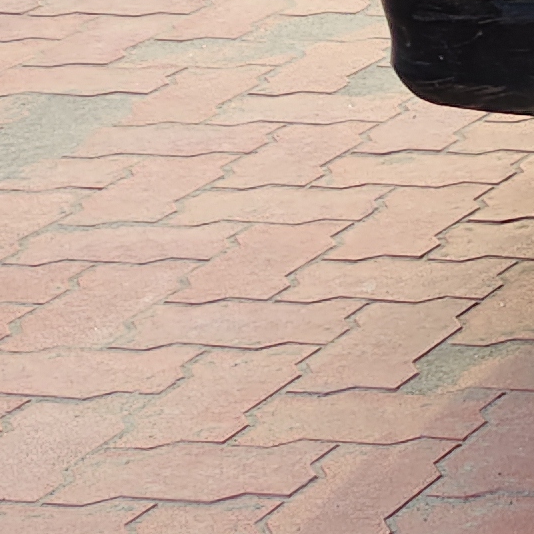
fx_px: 2723
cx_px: 1914
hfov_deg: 8.2
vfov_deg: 10.3
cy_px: -543
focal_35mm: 156
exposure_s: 1/502
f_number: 1.88
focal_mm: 5.56
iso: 50
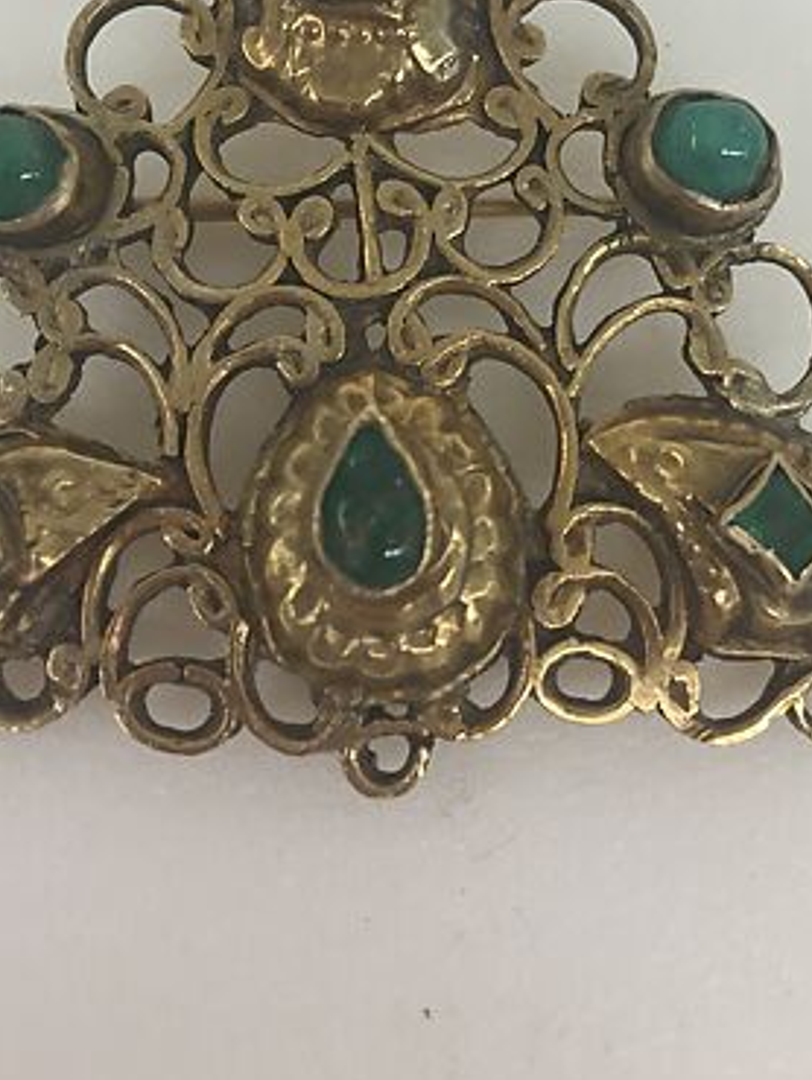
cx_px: 421
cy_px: 245
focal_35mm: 47
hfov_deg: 30.9
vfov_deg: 39.1
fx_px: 1468
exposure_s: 1/40
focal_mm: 4.15
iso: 40
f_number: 2.2
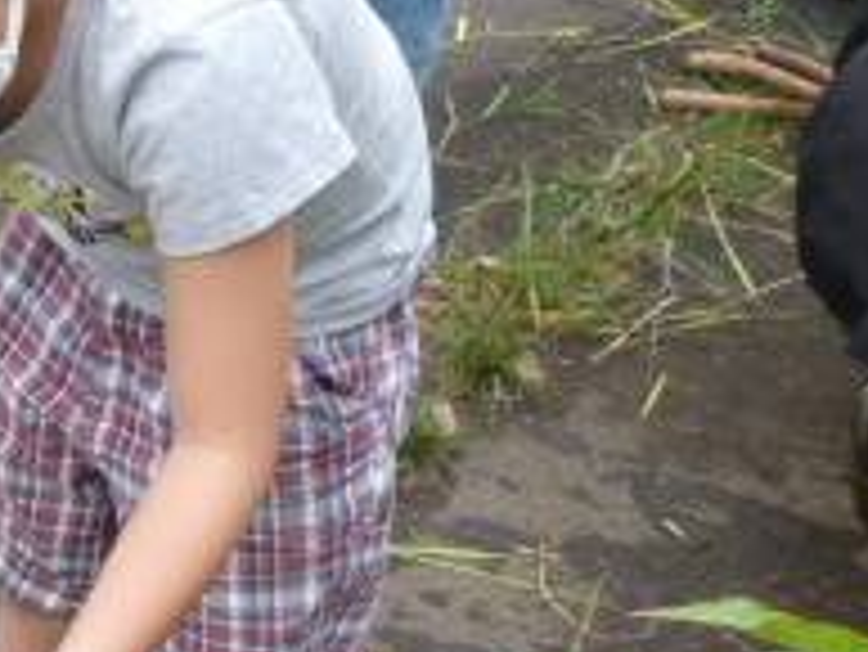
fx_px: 2083
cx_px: -229
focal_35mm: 83
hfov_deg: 21.5
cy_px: 571
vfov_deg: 17.6
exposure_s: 1/50
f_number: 2.8
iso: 80
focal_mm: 4.5
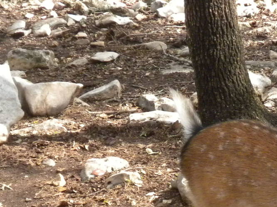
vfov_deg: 8.5
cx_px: 279
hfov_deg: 11.3
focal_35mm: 173
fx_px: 1384
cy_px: 234
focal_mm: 12.7
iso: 400
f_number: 5
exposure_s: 1/611
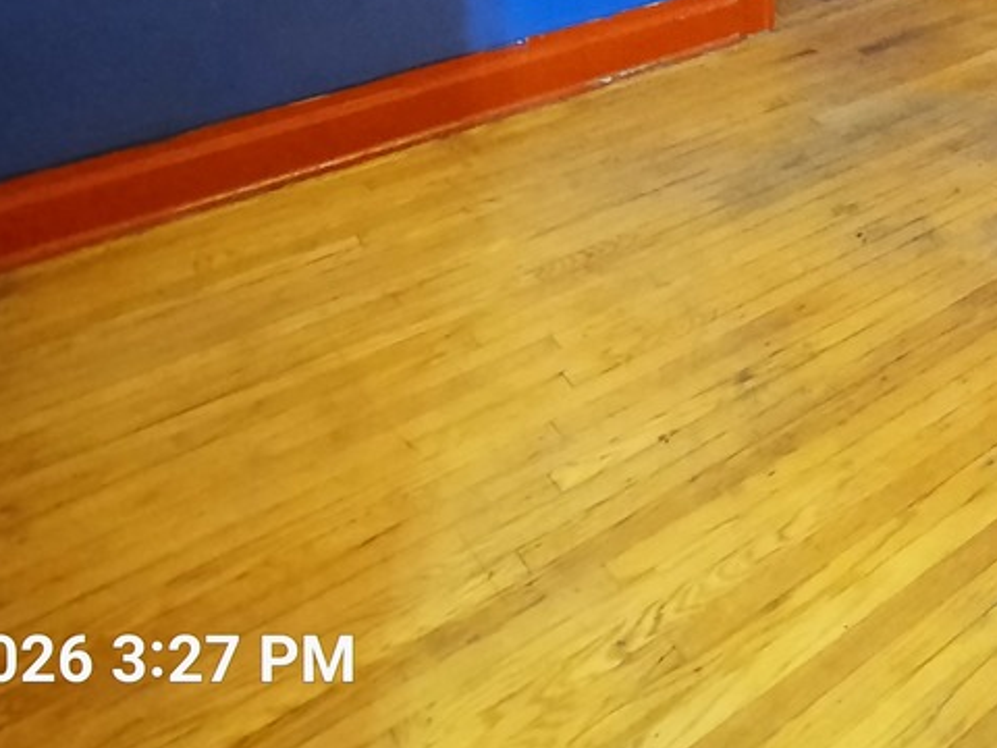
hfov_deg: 41.7
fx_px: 1123
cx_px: 991
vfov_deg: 28.6
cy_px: -272
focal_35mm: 39
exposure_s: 1/17
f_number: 2.2
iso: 800
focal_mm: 1.74
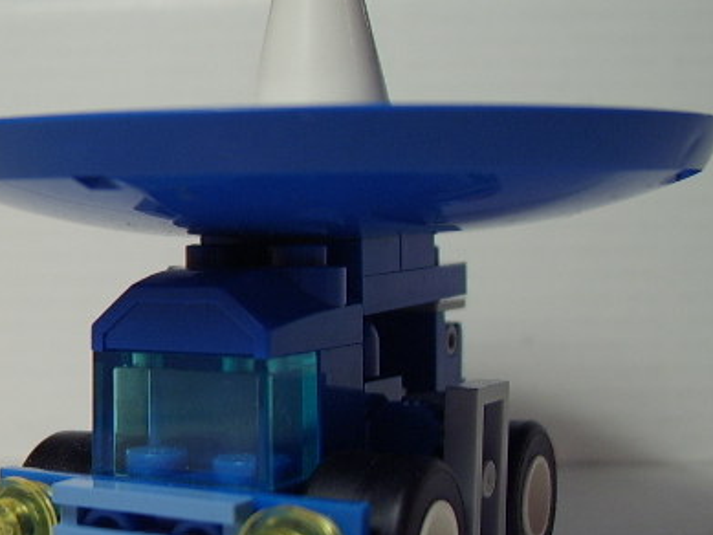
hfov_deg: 37.4
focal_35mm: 51
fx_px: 1051
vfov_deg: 28.6
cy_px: 278
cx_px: 306
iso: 100
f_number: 2.7
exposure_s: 1/42
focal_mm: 8.13
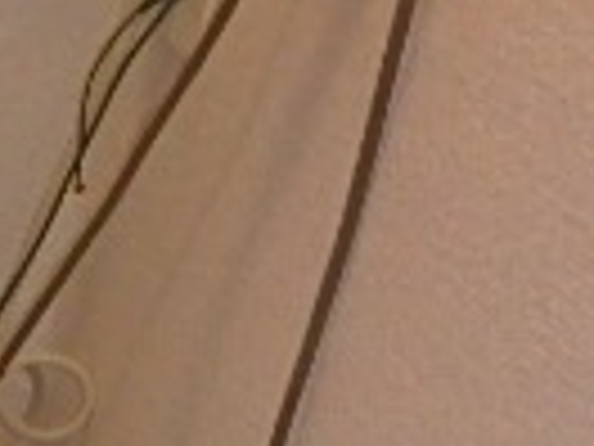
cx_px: -441
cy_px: 933
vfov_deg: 12.5
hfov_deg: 16.5
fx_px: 1750
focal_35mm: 102
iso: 400
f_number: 3.5
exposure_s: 1/30
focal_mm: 3.7
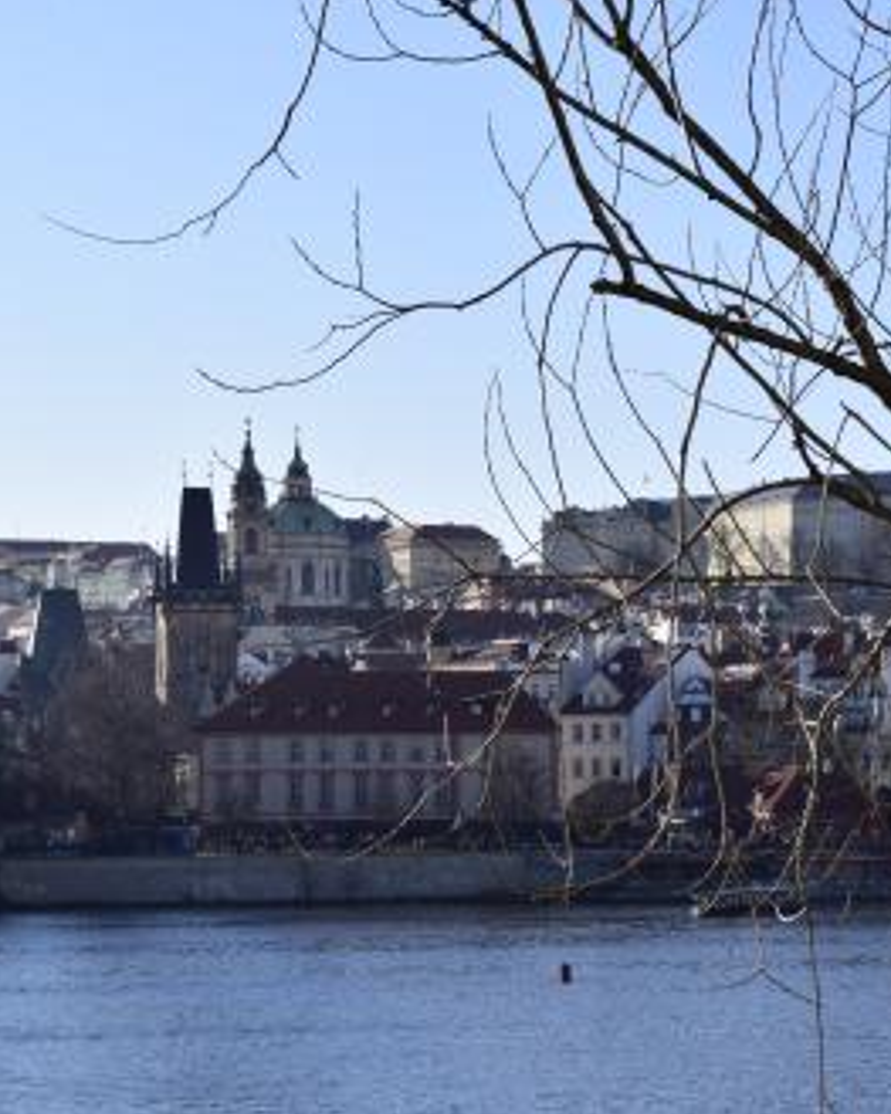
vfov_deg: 17.9
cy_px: 554
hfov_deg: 14.3
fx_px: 3529
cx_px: 786
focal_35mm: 107
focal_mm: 50
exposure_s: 1/50
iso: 100
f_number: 22
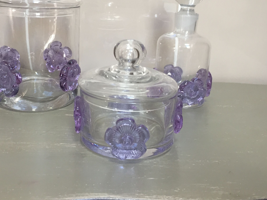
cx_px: 114
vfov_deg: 33.9
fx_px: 324
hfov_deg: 44.7
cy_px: 62
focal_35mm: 42
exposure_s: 1/33
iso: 125
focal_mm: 4.15
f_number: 2.2
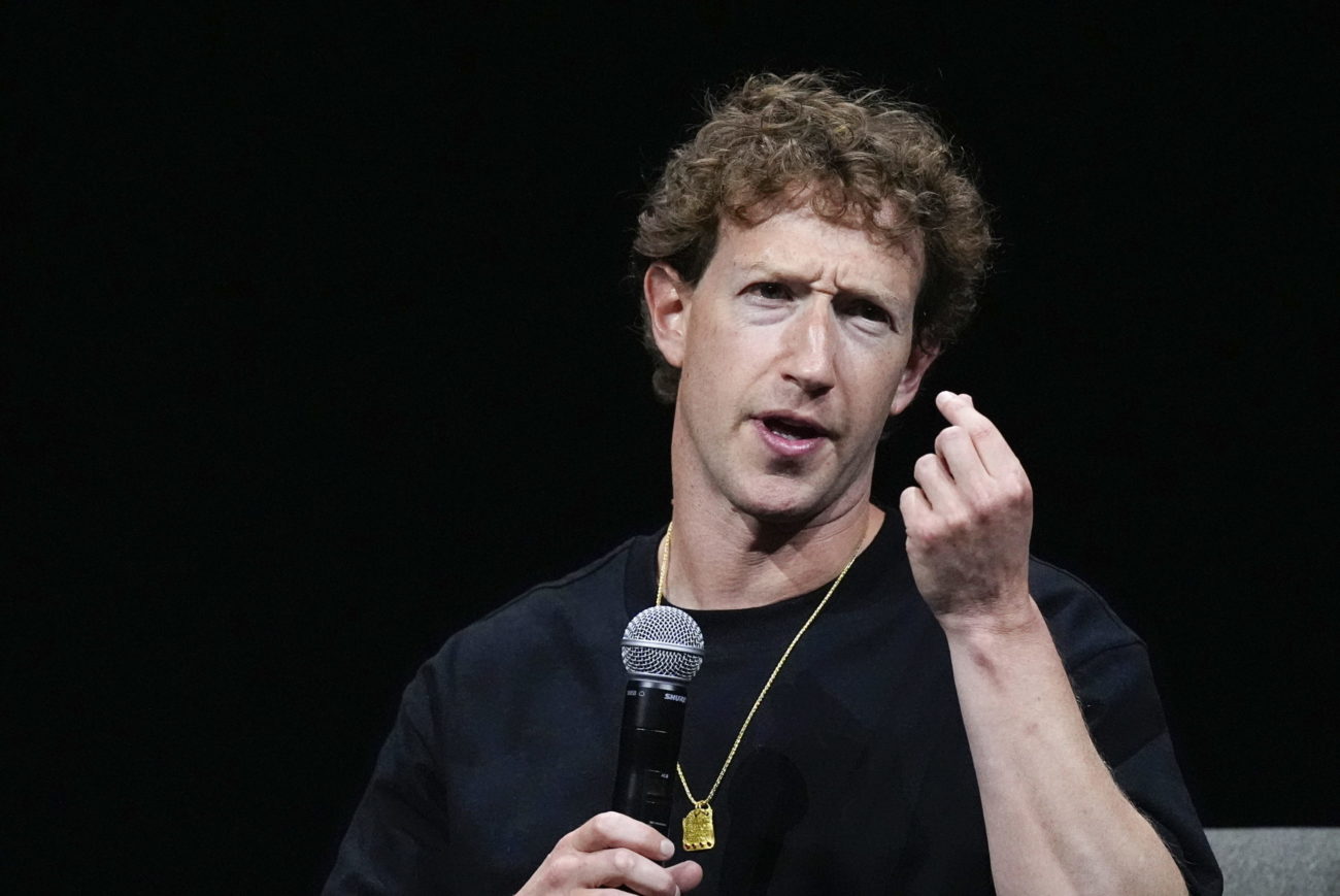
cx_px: 670
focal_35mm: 900
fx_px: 33525
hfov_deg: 2.3
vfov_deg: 1.5
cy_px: 448
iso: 8000
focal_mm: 600
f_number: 4
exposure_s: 1/400
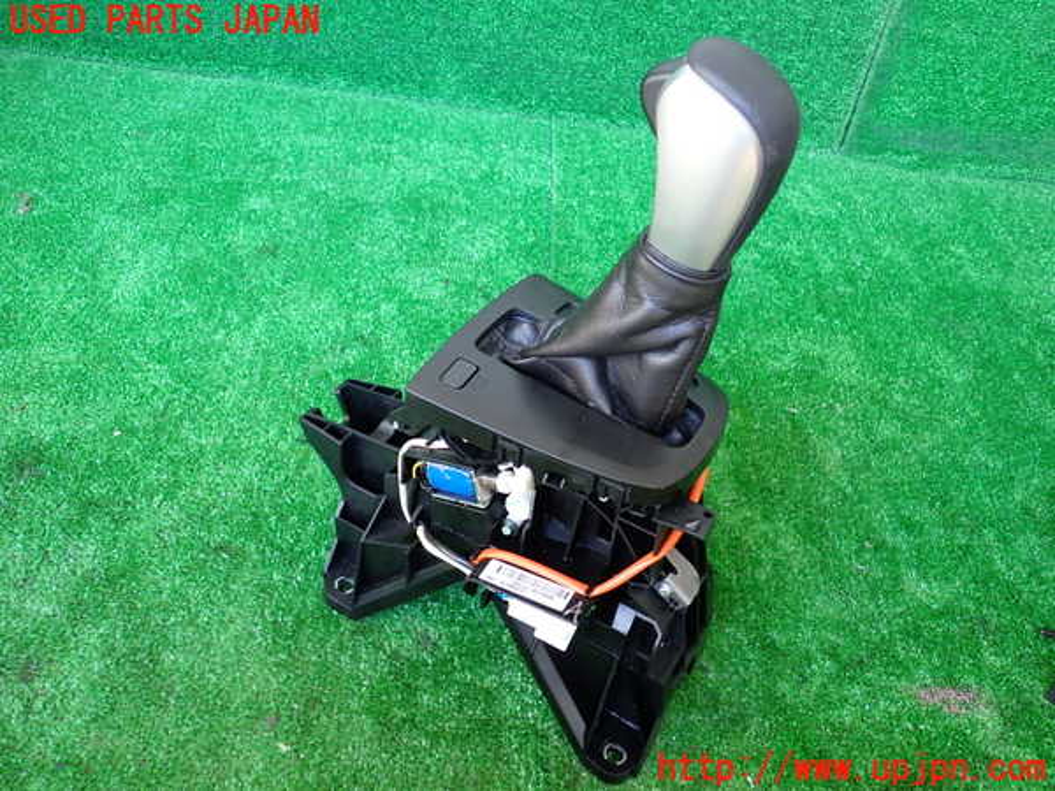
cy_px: 396
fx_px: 914
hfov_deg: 60.0
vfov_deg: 46.8
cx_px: 528
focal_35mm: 30
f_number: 2.3
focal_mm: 5.4
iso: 200
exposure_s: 1/40
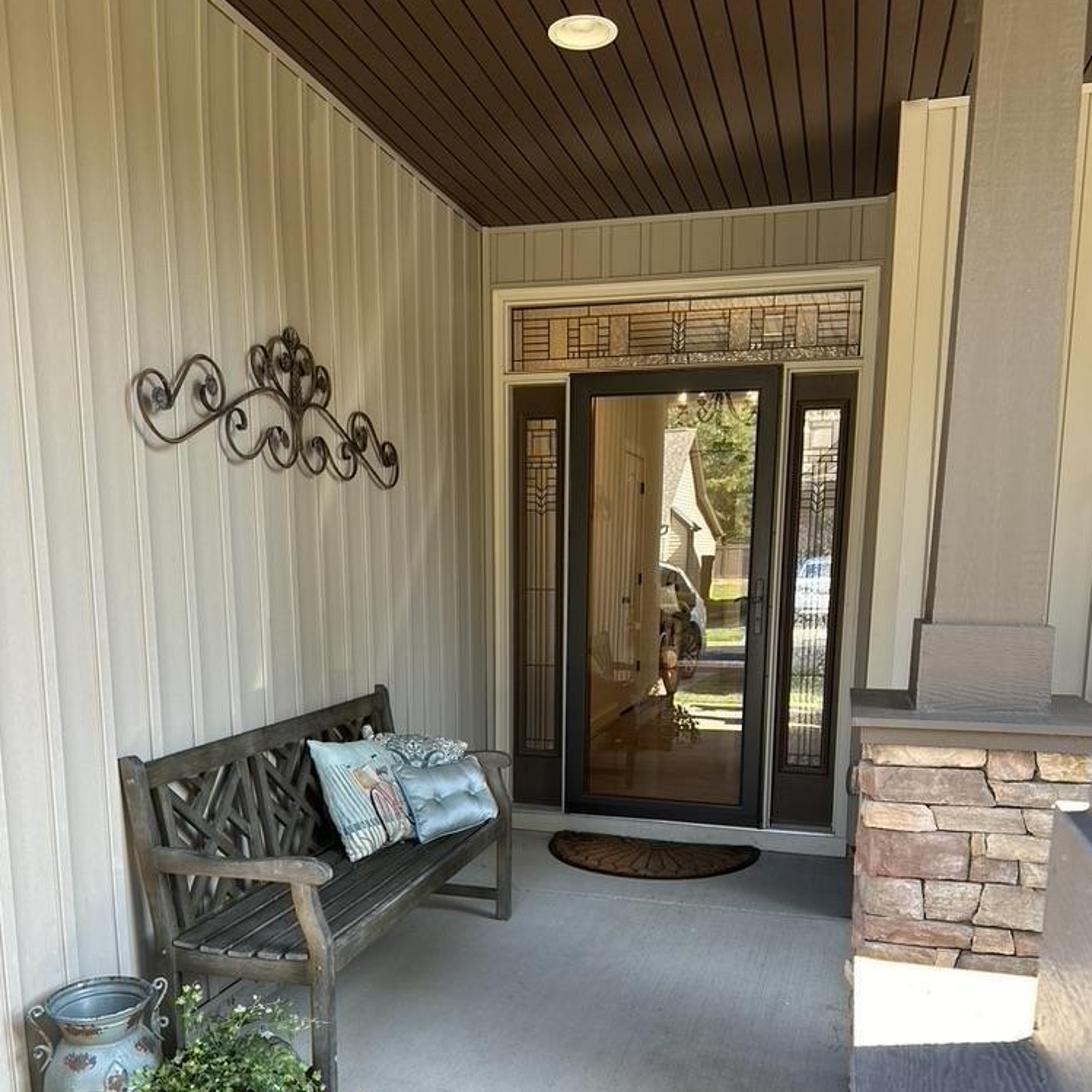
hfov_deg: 55.6
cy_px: 738
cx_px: 558
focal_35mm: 29
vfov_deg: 54.4
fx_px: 1035
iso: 64
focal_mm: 6.86
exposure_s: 1/127
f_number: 1.78
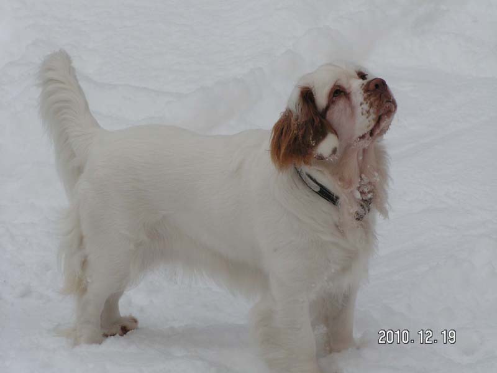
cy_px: 186
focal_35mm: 172
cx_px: 248
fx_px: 2469
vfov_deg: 8.6
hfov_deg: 11.5
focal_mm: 26.3
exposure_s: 1/160
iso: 50
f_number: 4.5
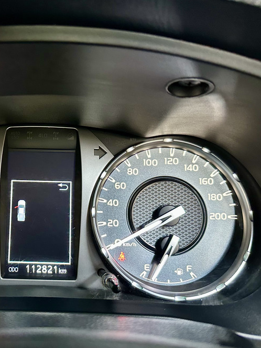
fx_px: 372
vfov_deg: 50.1
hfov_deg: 36.8
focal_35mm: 37
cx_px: 40
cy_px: 169
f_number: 1.78
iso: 400
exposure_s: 1/60
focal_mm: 6.86
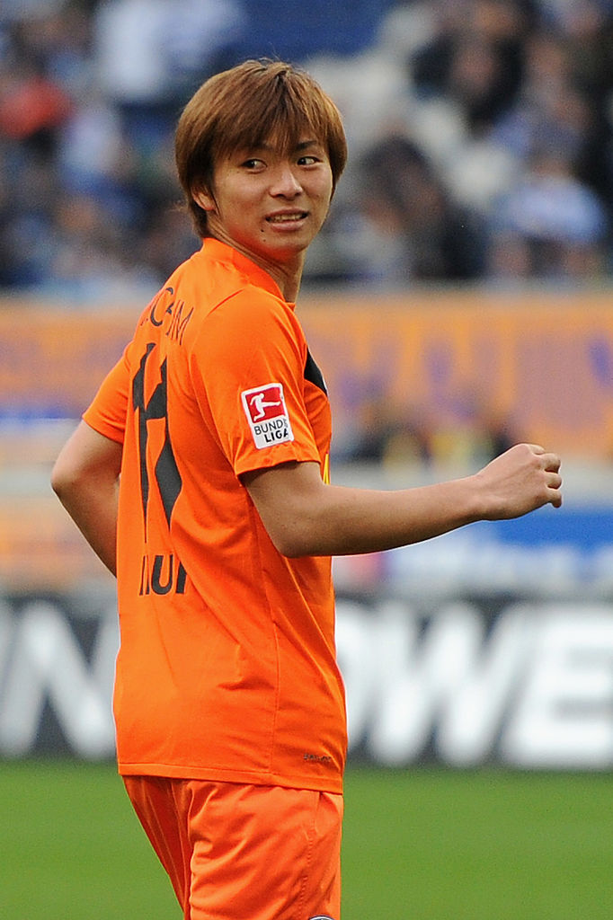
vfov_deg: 10.3
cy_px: 460
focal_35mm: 200
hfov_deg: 6.9
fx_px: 5111
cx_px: 306
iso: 1250
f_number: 2.8
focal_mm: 200
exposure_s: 1/1250
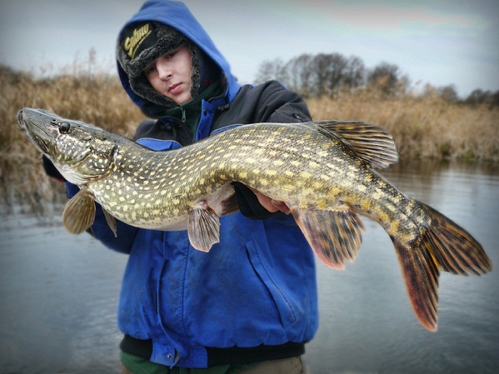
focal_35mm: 36
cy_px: 187
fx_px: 519
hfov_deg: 51.4
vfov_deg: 39.7
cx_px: 250
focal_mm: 6
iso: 100
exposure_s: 1/30
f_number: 6.3
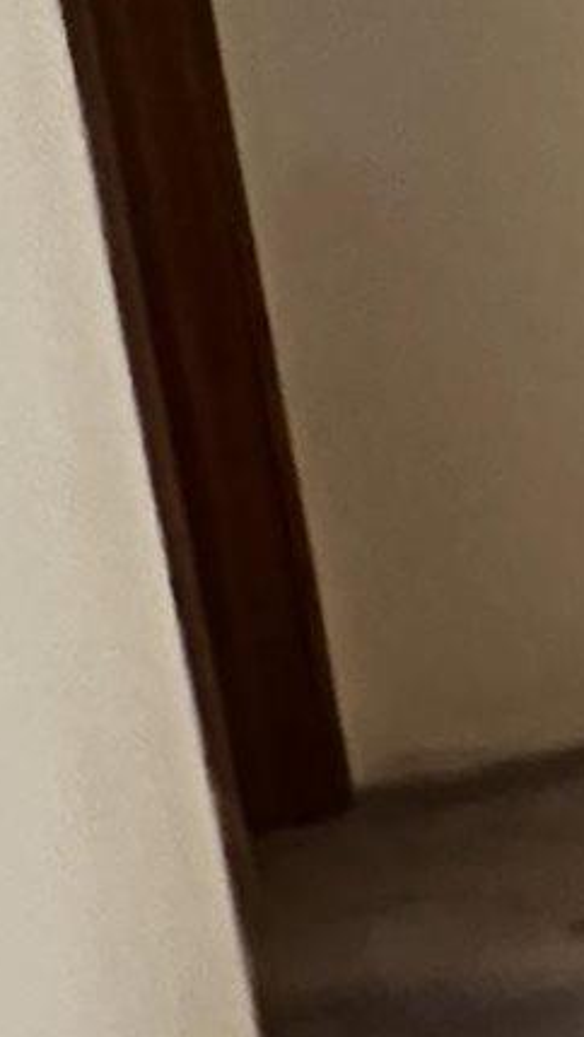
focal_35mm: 109
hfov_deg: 6.2
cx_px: 2954
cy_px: -2
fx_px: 3000
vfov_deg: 19.1
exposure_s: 1/40
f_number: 2.2
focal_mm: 2.22
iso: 1250
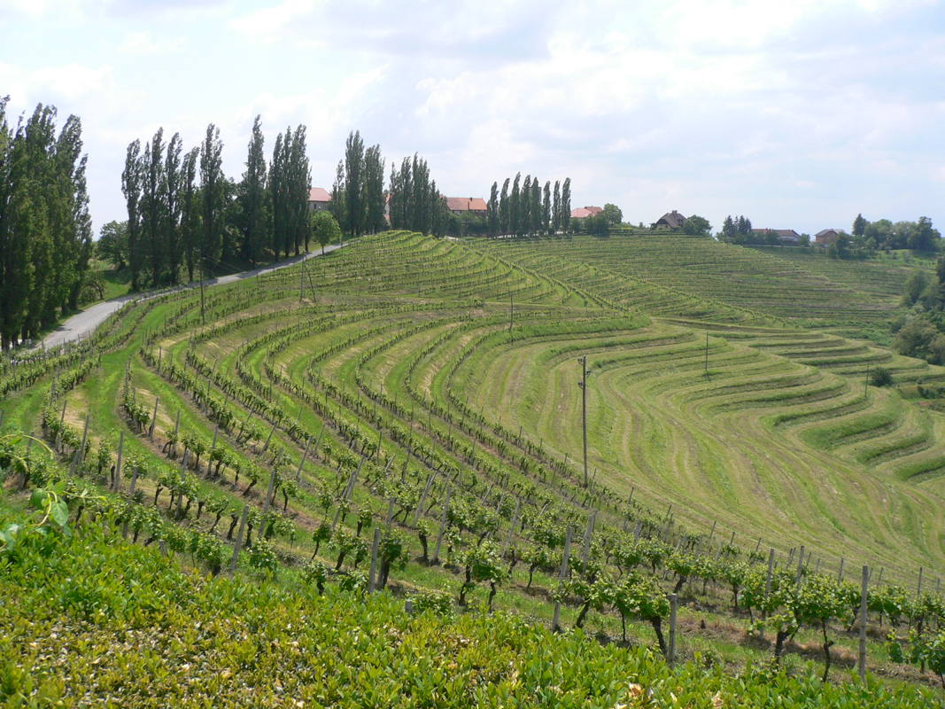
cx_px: 472
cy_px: 354
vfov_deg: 40.7
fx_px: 955
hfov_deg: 52.6
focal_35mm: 35
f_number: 5.6
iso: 80
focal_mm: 5.8
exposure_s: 1/320
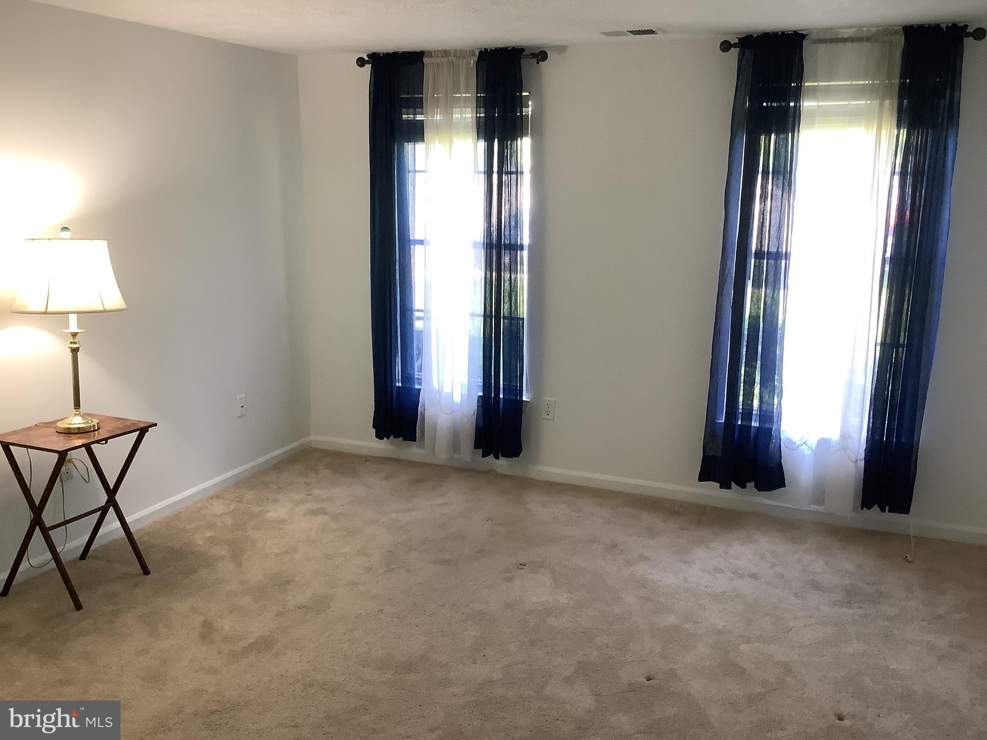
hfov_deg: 58.4
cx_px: 494
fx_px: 884
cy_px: 370
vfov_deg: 45.4
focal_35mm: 31
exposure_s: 1/60
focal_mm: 3.3
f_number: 2.4
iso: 125
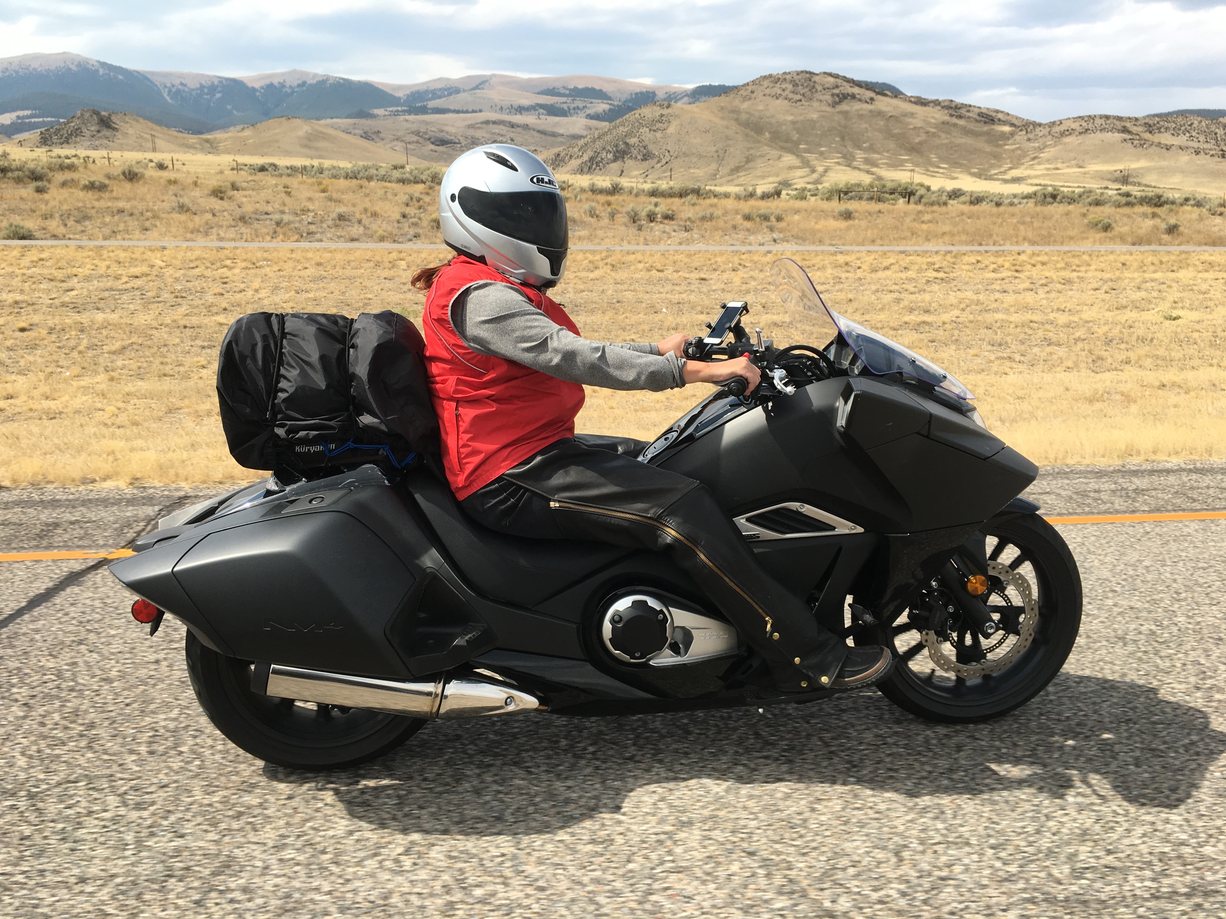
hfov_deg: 61.7
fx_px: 1027
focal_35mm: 29
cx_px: 613
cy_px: 460
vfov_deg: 48.2
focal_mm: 4.15
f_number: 2.2
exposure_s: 1/1282
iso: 25
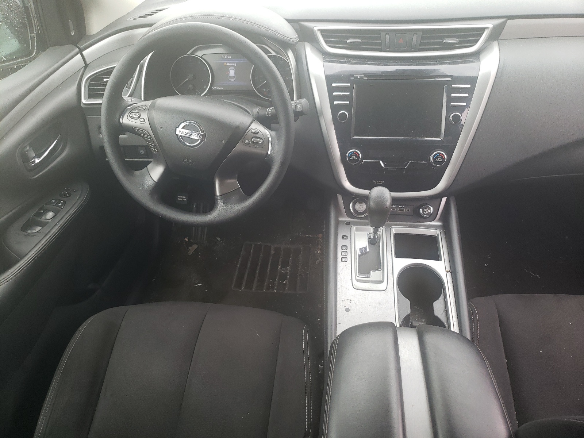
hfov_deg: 67.3
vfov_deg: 53.1
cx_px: 292
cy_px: 219
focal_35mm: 26
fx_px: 439
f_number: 1.5
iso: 95
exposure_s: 1/60.2
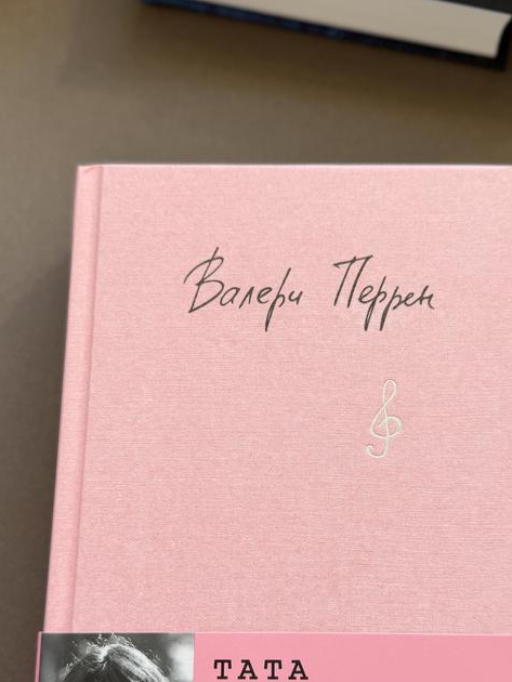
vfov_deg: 47.2
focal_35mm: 39
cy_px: 449
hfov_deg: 36.8
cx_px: 284
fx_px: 769
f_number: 1.78
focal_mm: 6.76
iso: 50
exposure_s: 1/139
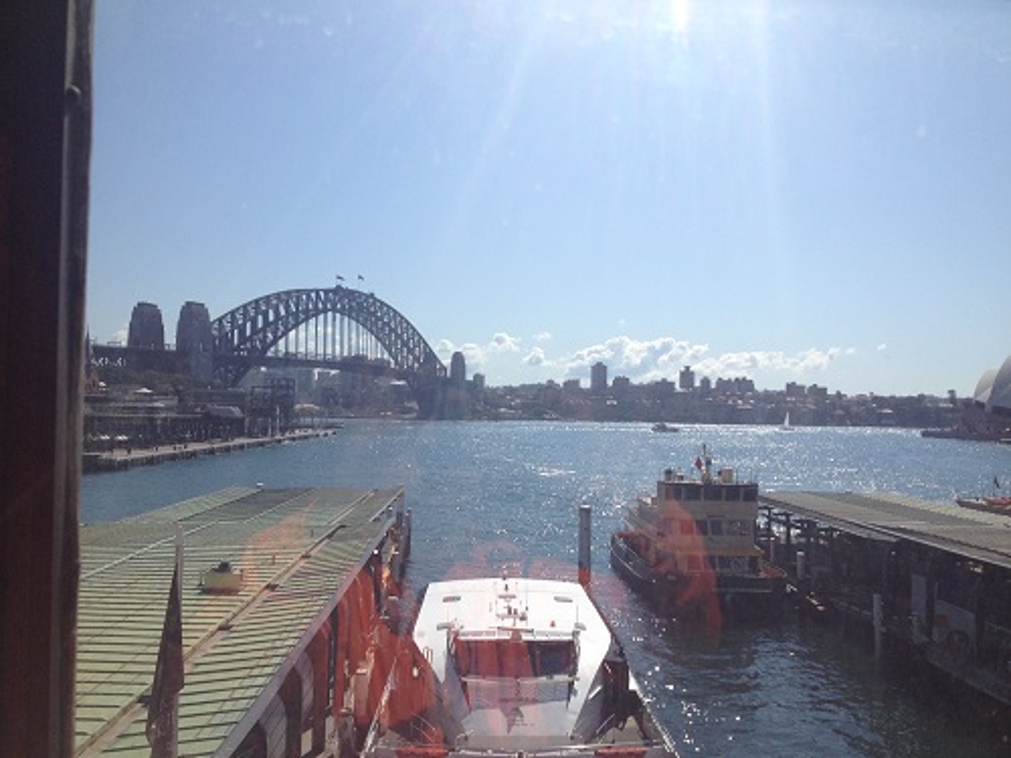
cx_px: 506
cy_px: 379
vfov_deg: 40.7
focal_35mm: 35
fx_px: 1022
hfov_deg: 52.6
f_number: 2.4
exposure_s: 1/3690
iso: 50
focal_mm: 4.28
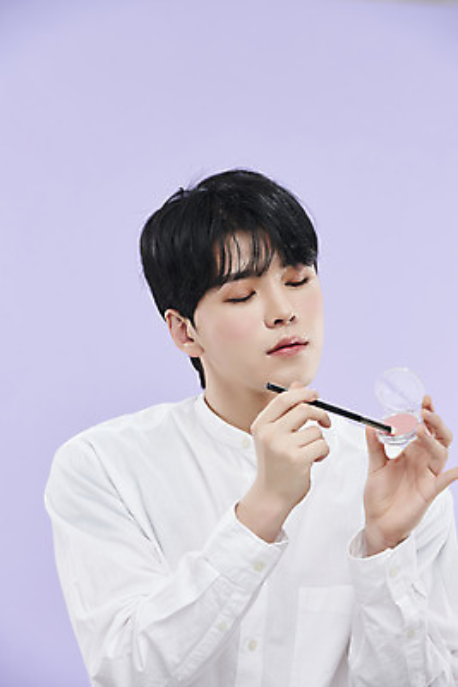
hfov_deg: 9.2
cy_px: 344
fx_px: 2860
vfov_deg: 13.7
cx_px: 229
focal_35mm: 150
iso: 31
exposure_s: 1/125
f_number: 8
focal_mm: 150
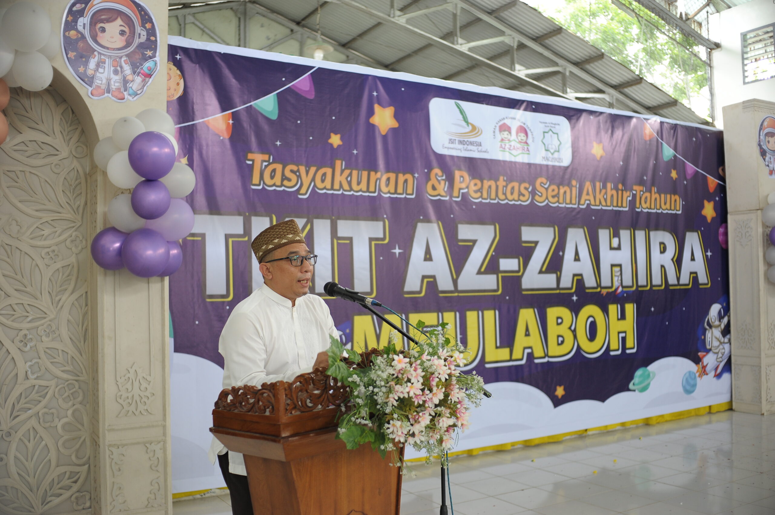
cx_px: 388
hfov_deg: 54.5
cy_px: 258
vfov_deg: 37.8
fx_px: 753
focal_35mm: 35
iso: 800
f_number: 2
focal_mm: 35
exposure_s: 1/160
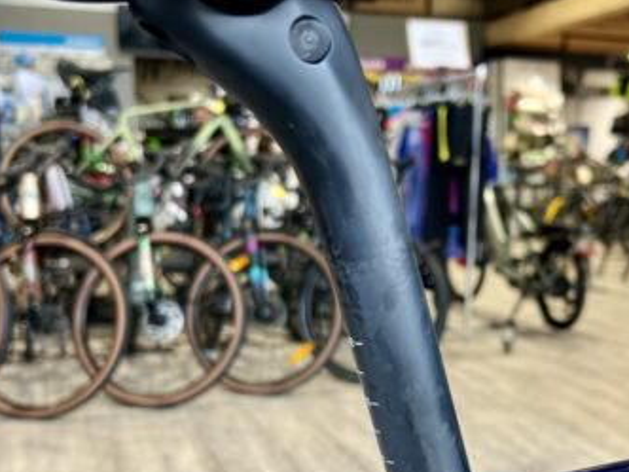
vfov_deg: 30.6
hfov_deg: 40.1
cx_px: 398
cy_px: 320
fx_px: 854
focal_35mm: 47
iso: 80
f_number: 1.5
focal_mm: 5.7
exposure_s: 1/100
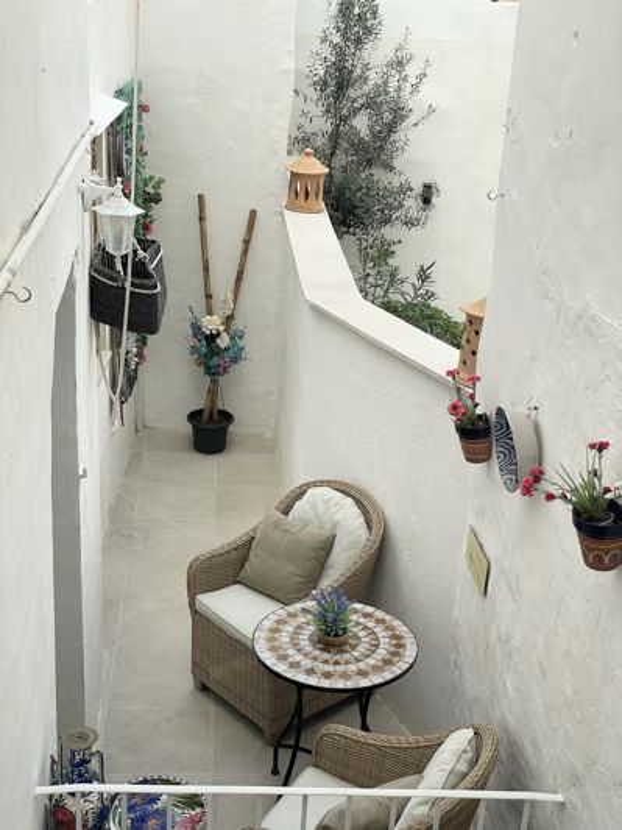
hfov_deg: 28.0
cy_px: 415
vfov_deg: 36.8
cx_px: 311
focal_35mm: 52
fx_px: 1246
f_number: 2
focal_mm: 6
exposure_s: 1/289
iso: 25
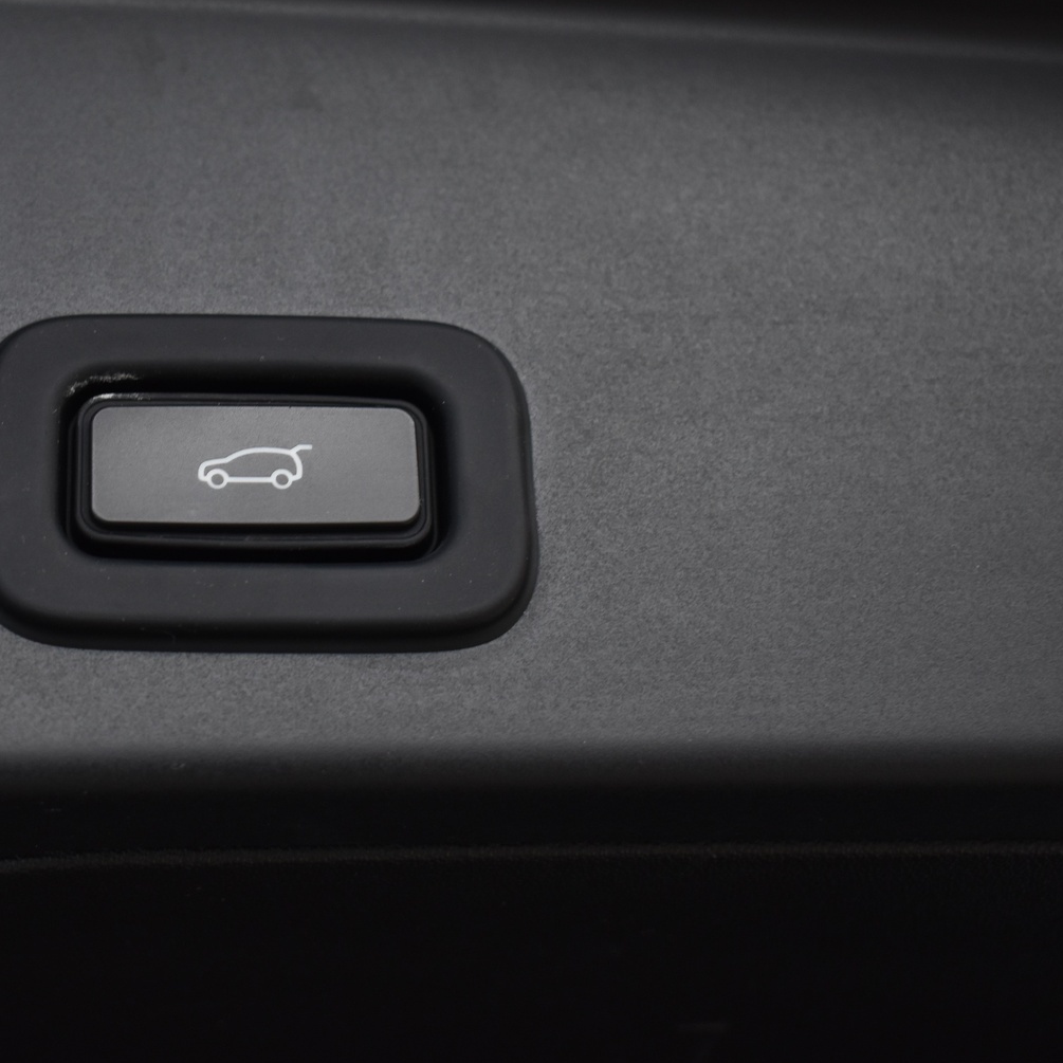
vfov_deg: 27.0
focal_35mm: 64
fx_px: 2213
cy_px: 510
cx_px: 248
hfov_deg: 26.6
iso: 560
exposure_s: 1/50
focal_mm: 31
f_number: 4.2
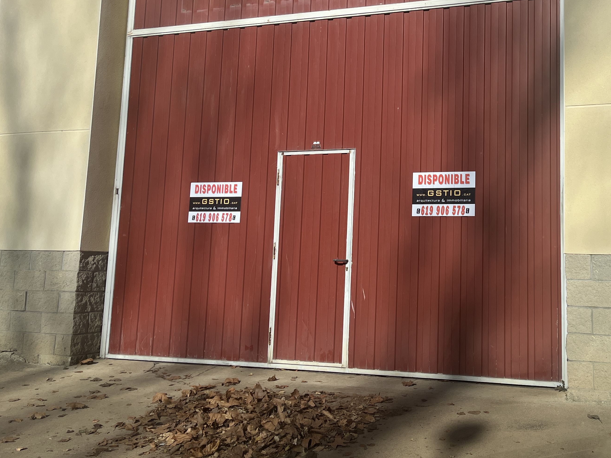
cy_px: 166
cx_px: 465
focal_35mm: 40
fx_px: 706
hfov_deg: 45.0
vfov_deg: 35.7
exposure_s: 1/5076
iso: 50
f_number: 1.6
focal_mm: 5.1
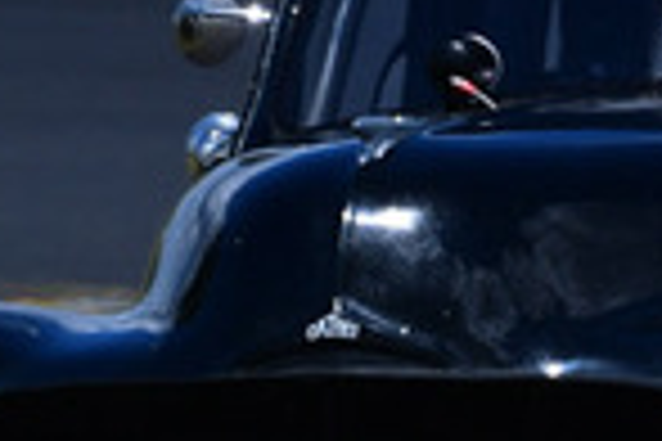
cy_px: 220
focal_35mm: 2608
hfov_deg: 0.8
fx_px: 47954
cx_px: 725
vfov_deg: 0.5
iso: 250
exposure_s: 1/640
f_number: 13
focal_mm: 320
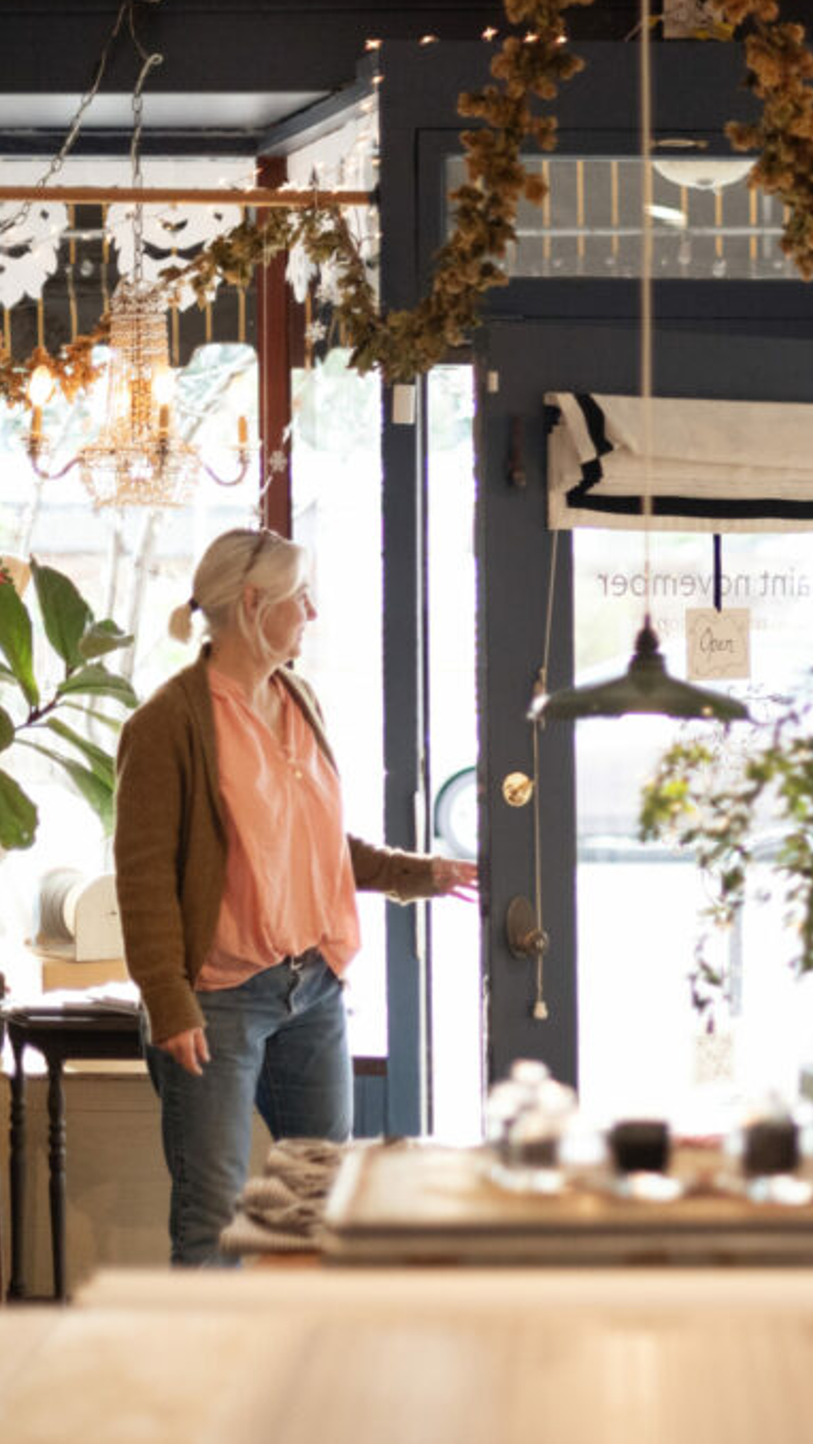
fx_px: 3027
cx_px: 815
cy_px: 719
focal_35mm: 79
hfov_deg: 15.0
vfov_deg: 26.8
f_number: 1.4
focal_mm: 50
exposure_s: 1/1600
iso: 2500
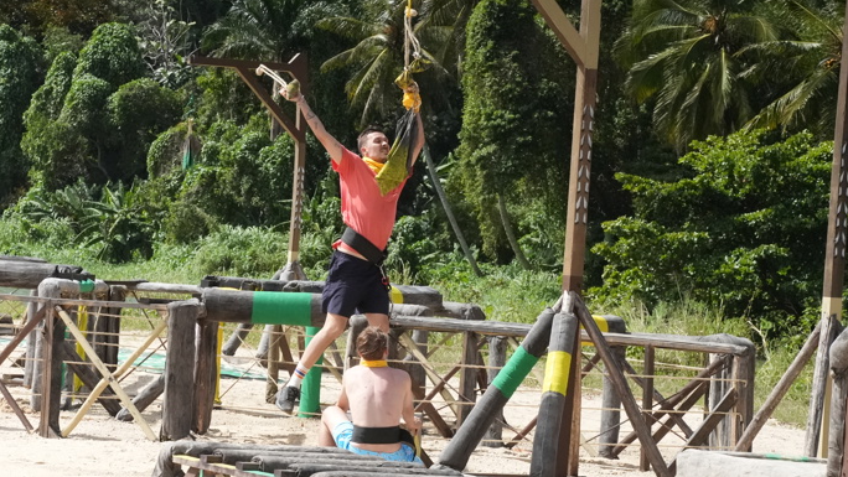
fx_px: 3328
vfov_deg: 8.2
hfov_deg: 14.5
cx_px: 425
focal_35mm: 148
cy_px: 219
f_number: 18
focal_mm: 140
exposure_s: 1/5000
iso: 12800
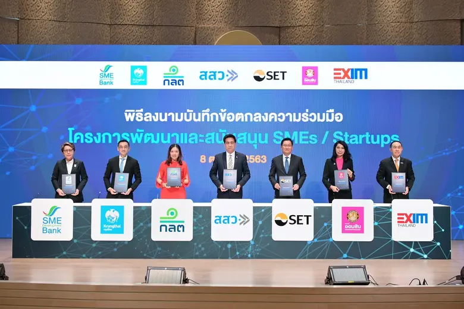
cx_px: 232
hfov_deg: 41.1
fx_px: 619
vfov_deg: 28.1
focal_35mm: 48
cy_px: 154
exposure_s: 1/100
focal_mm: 48
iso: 800
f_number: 4
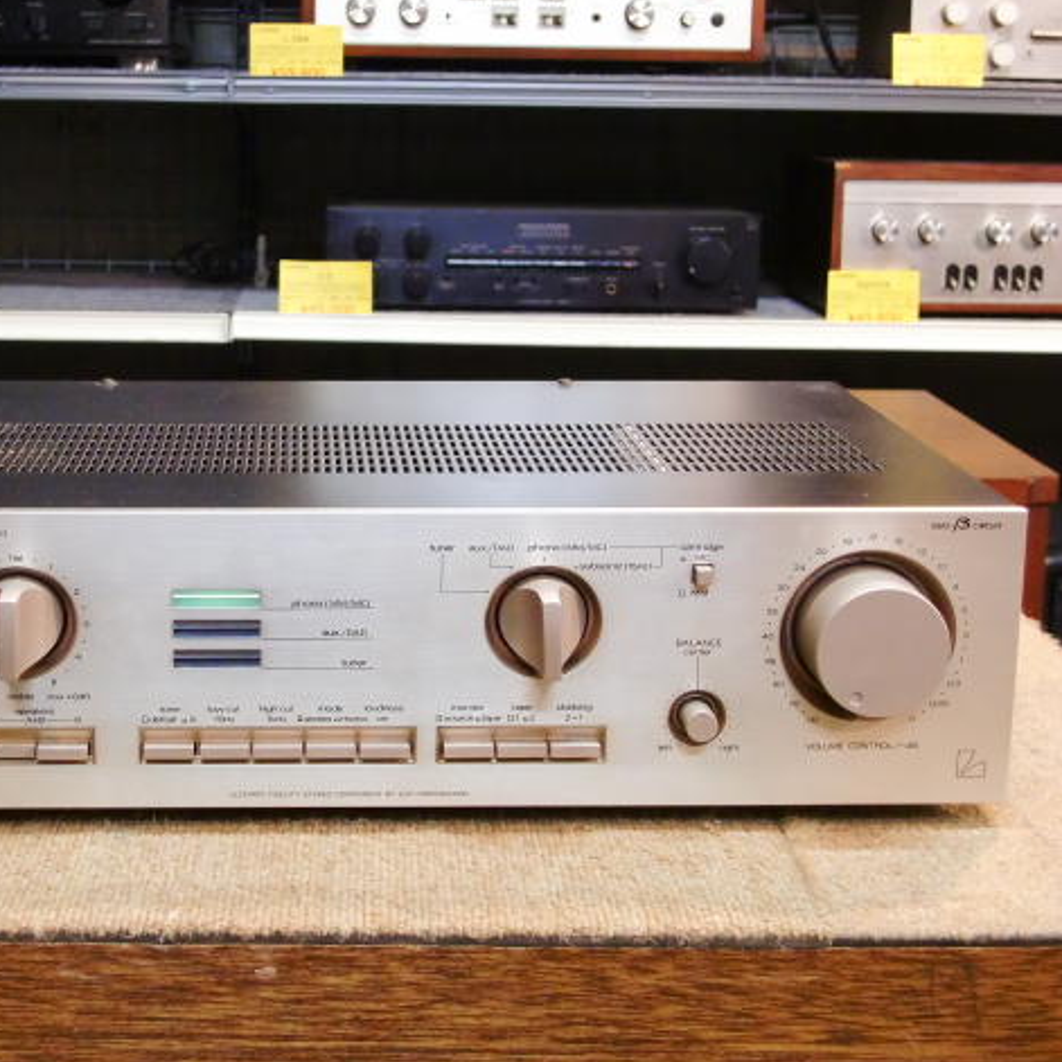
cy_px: 530
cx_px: 345
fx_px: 2291
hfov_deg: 25.9
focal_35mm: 66
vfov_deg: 26.1
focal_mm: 9.8
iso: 400
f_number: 3.6
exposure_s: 1/30
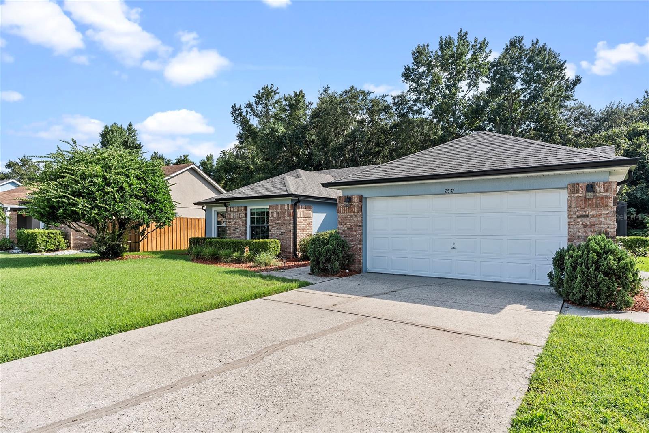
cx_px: 324
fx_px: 379
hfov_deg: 81.2
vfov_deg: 59.5
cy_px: 216
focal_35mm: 21
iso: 100
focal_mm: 21
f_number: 8
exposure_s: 1/50
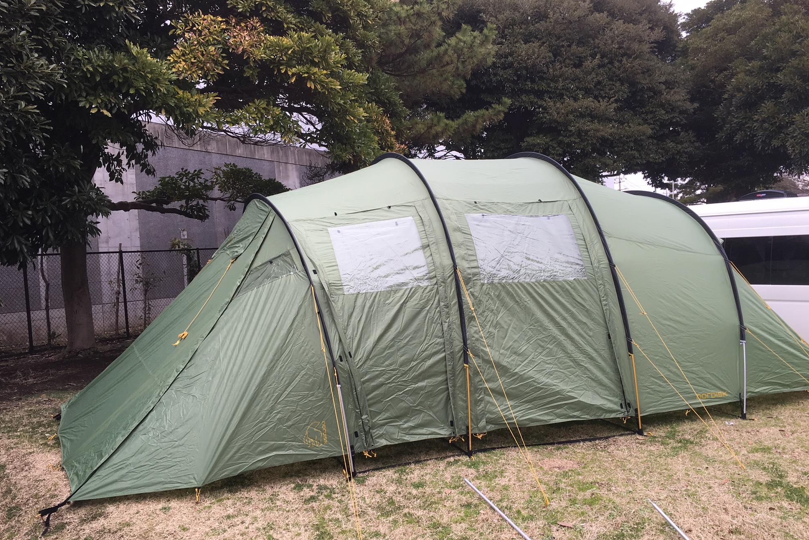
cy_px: 276
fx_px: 697
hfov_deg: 60.3
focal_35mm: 31
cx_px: 413
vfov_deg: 42.3
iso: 25
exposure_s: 1/430
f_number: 2.2
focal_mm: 4.2
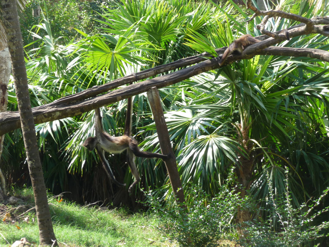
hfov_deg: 17.6
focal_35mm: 112
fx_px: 1064
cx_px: 164
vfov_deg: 13.2
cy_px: 124
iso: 100
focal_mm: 19.1
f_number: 4.7
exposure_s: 1/125
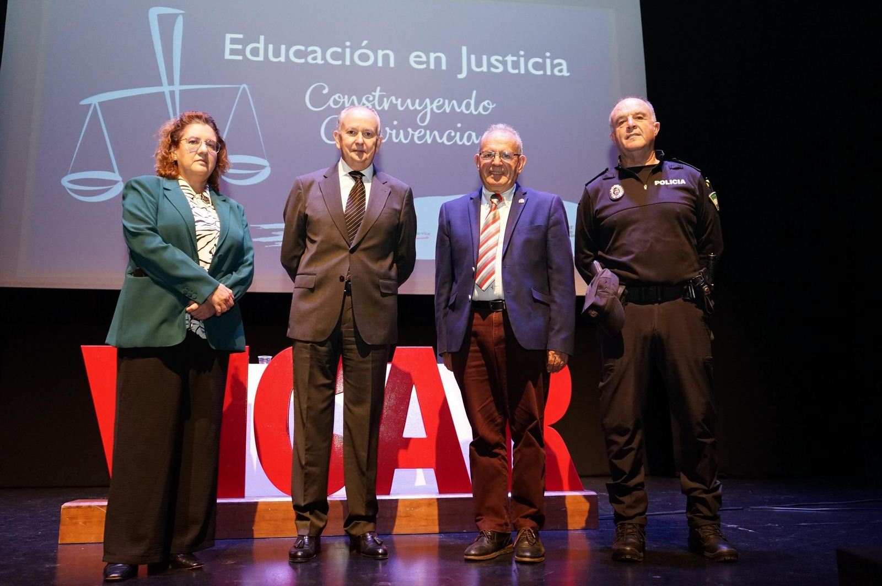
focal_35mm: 30
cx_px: 441
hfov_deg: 62.0
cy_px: 293
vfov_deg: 43.5
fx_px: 734
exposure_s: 1/160
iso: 3200
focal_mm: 30
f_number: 3.5
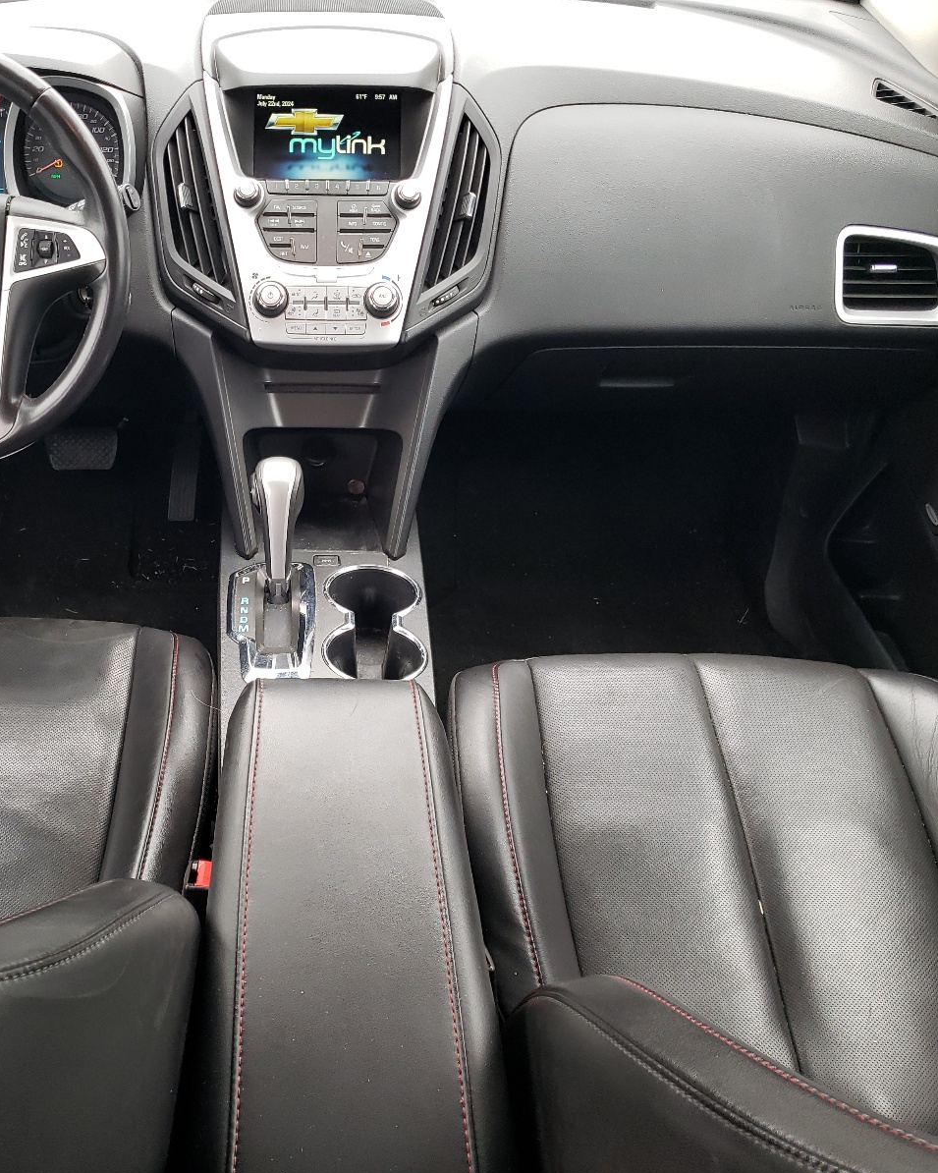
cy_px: 588
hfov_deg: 42.5
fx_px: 1180
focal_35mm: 34
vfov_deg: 52.8
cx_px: 280
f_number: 1.5
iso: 72
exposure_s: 1/120
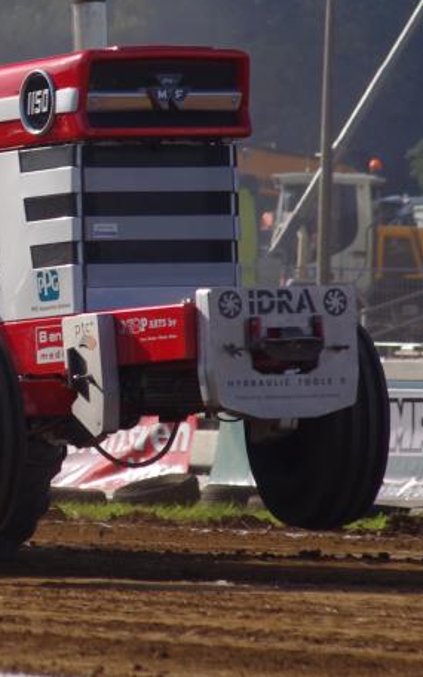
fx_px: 9481
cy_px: 226
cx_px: -125
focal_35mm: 514
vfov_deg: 4.1
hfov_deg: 2.6
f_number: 8
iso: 200
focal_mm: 150
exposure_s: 1/500
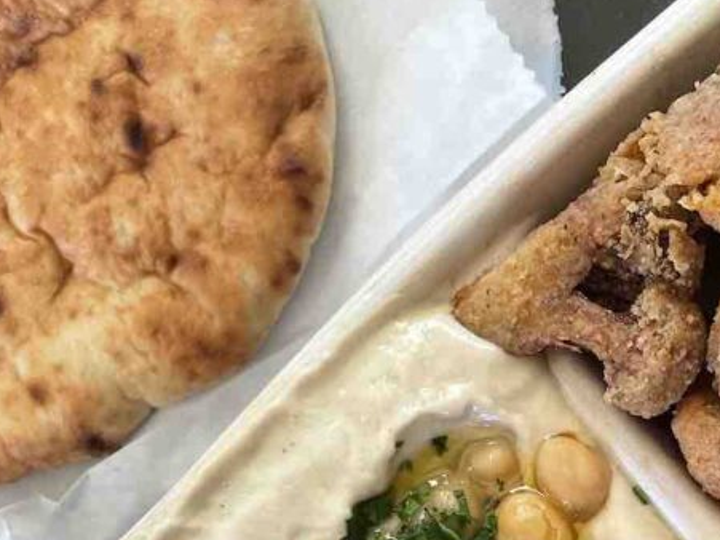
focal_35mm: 59
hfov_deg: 32.0
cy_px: 606
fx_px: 1227
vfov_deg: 23.2
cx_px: 551
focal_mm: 4.2
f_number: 1.6
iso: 125
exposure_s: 1/114
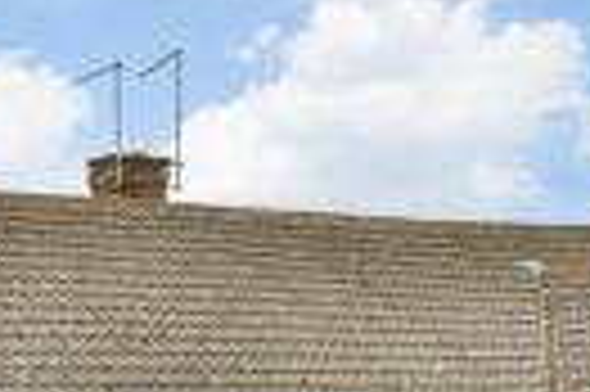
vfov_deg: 16.5
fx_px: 1309
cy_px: 444
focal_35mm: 80
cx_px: -74
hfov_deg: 23.7
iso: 500
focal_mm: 15
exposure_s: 1/160
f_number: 6.3
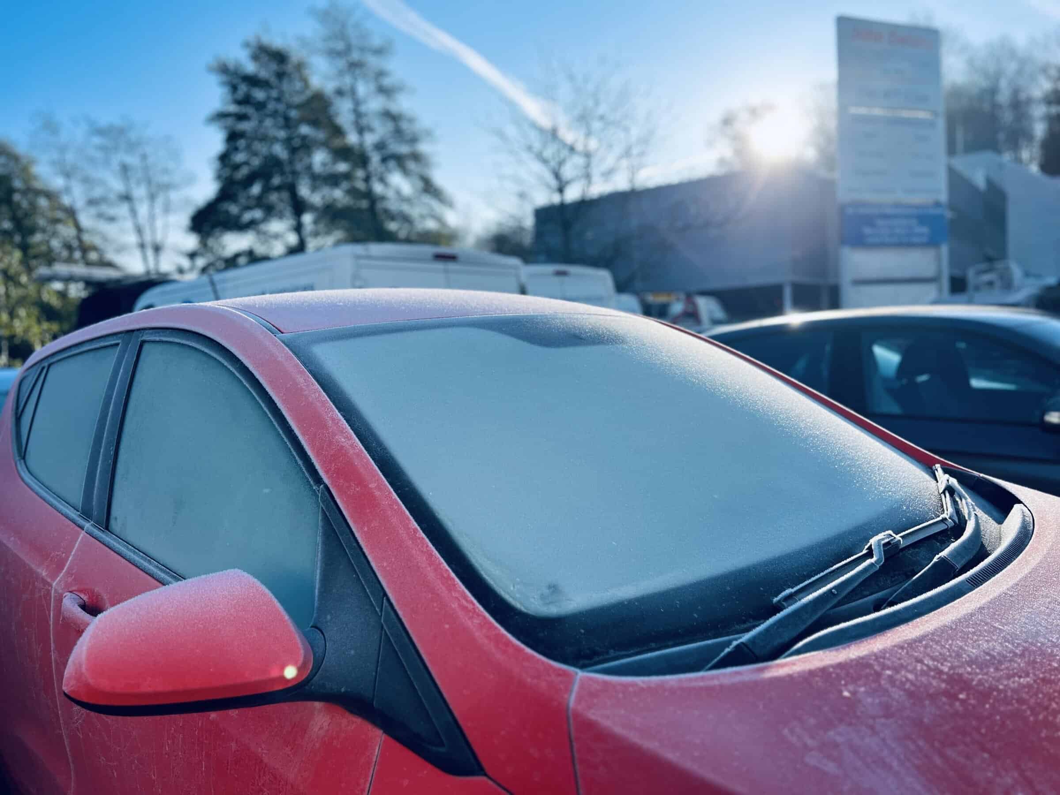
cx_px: 530
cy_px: 398
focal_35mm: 26
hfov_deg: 67.3
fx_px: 796
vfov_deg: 53.1
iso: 50
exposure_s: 1/2208
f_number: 1.5
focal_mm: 5.7
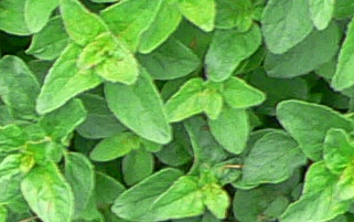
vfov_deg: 5.6
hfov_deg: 8.7
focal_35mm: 233
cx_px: -226
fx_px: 2249
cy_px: 51
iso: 100
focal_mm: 4.6
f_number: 3.7
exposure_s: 1/100
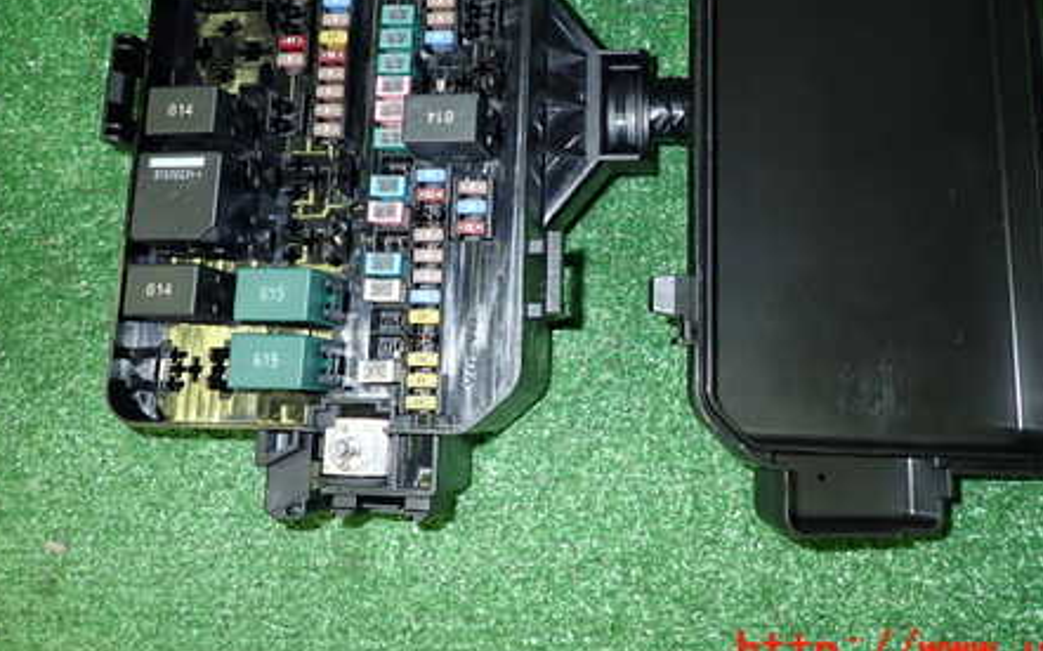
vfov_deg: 34.5
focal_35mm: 36
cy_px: 153
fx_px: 1023
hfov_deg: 54.0
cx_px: 562
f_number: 2
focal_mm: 4.5
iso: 200
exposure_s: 1/30
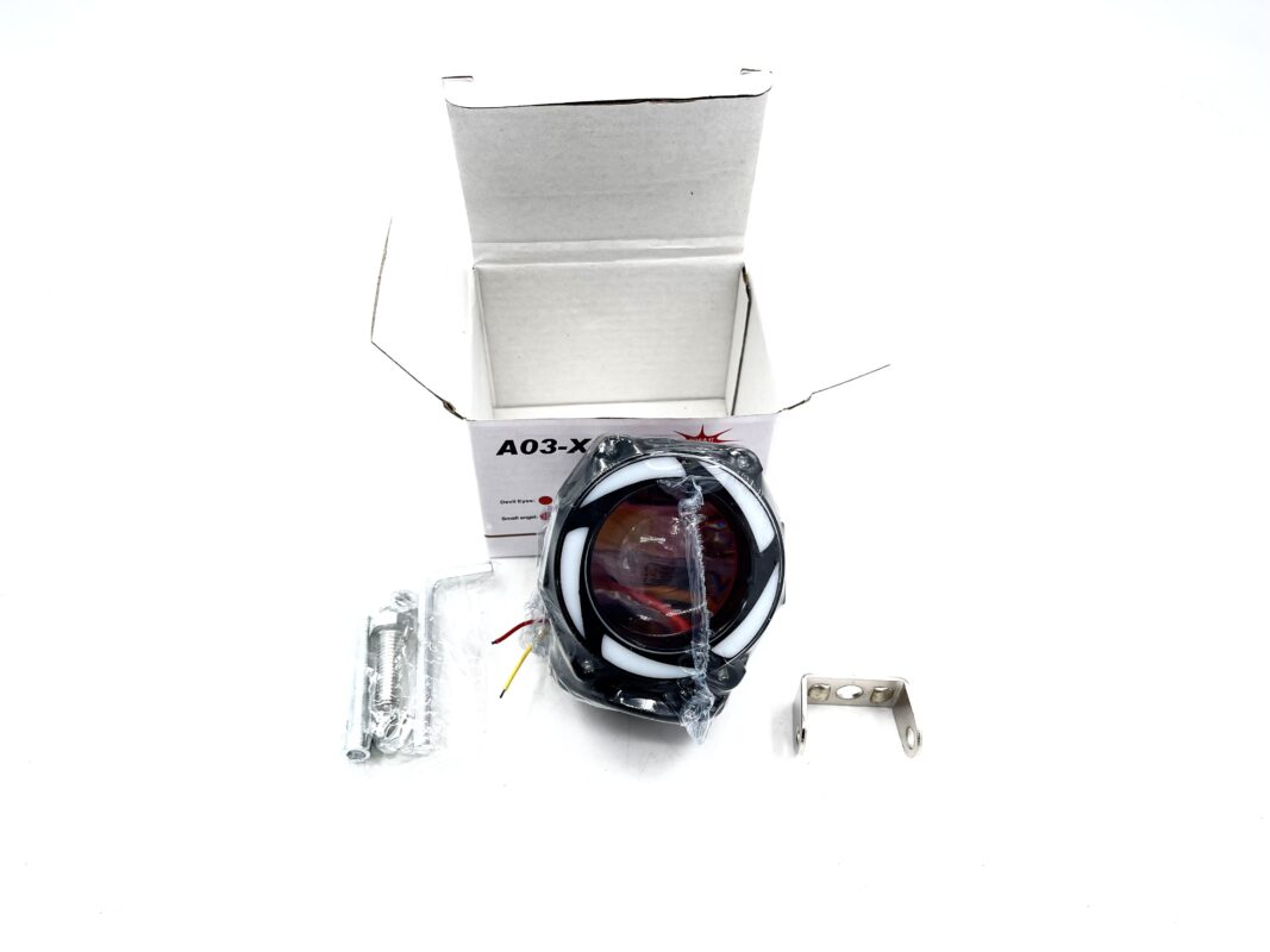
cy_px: 476
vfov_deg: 53.1
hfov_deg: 67.3
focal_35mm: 26
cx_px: 635
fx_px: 954
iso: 32
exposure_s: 1/292
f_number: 1.6
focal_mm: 5.1
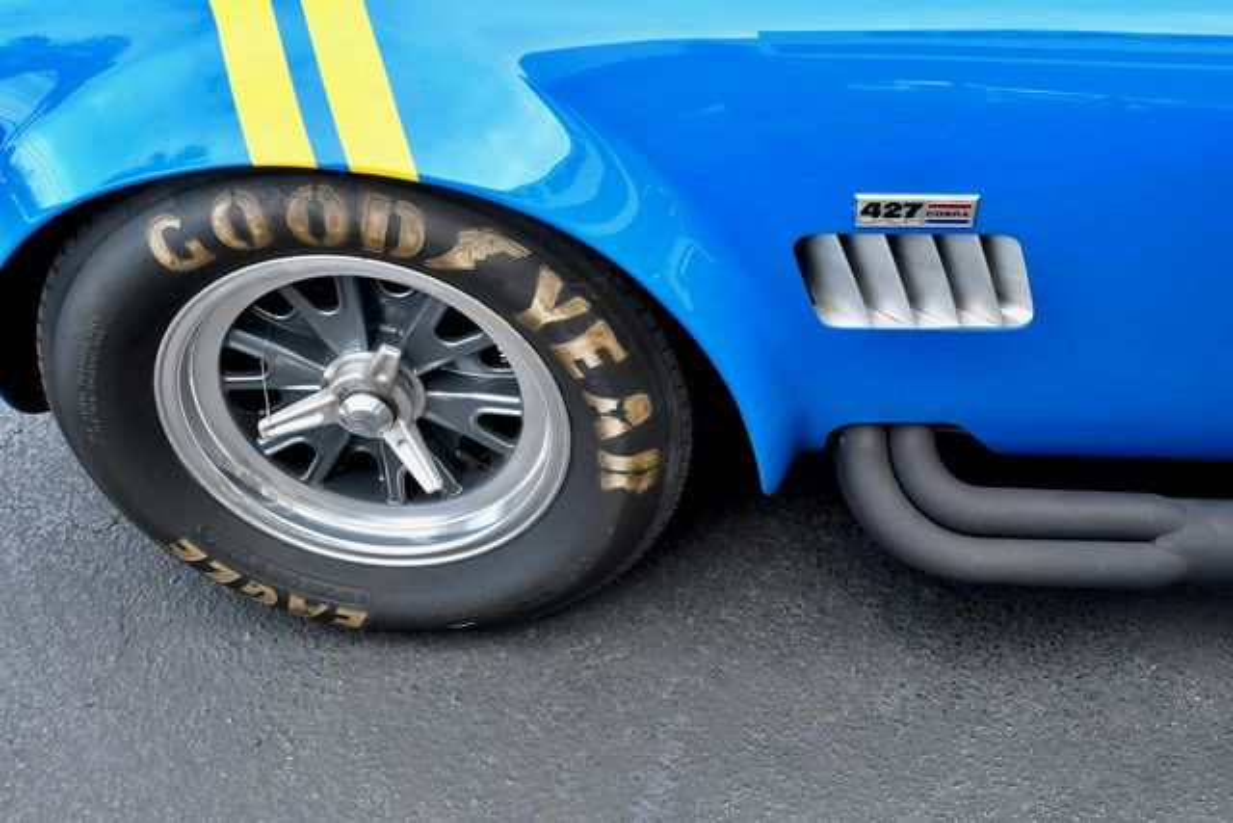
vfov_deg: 36.9
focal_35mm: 36
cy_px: 412
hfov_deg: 53.1
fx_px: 1233
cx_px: 616
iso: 400
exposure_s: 1/80
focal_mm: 24
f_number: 7.1
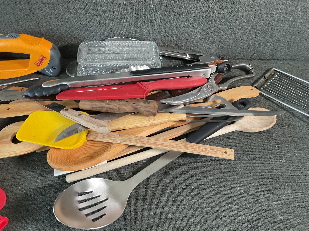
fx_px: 259
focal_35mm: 29
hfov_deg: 61.7
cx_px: 154
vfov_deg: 48.2
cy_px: 116
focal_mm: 3
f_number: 1.8
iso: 125
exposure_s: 1/60
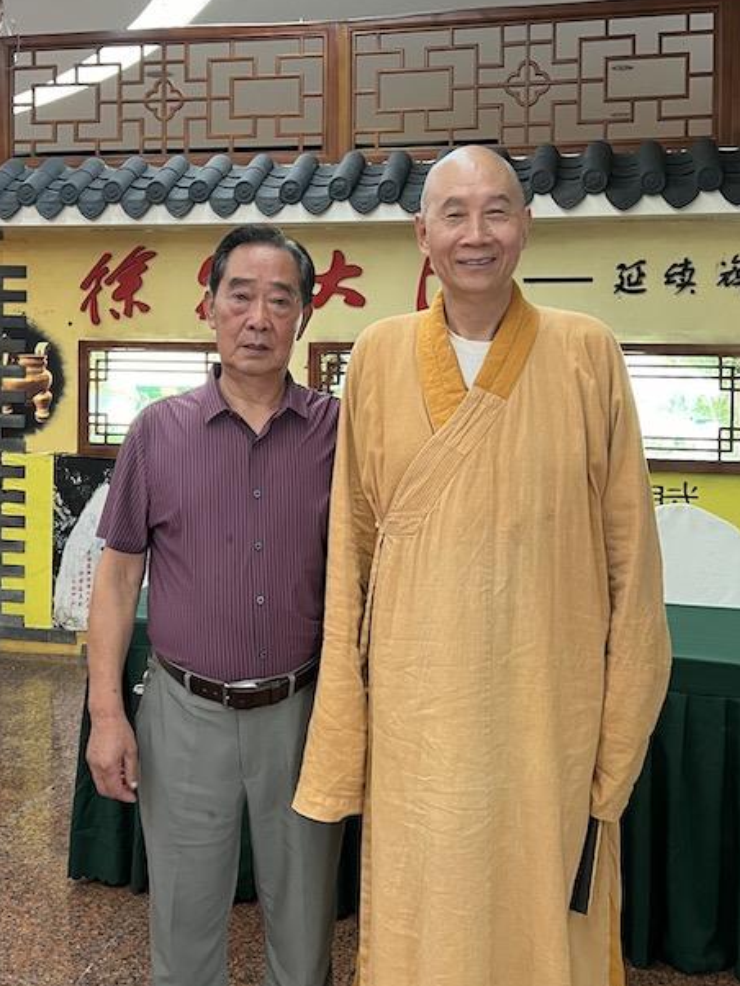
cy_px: 347
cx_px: 333
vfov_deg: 45.2
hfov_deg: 35.1
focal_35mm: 41
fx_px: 1168
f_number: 1.5
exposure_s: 1/50
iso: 200
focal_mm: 5.7
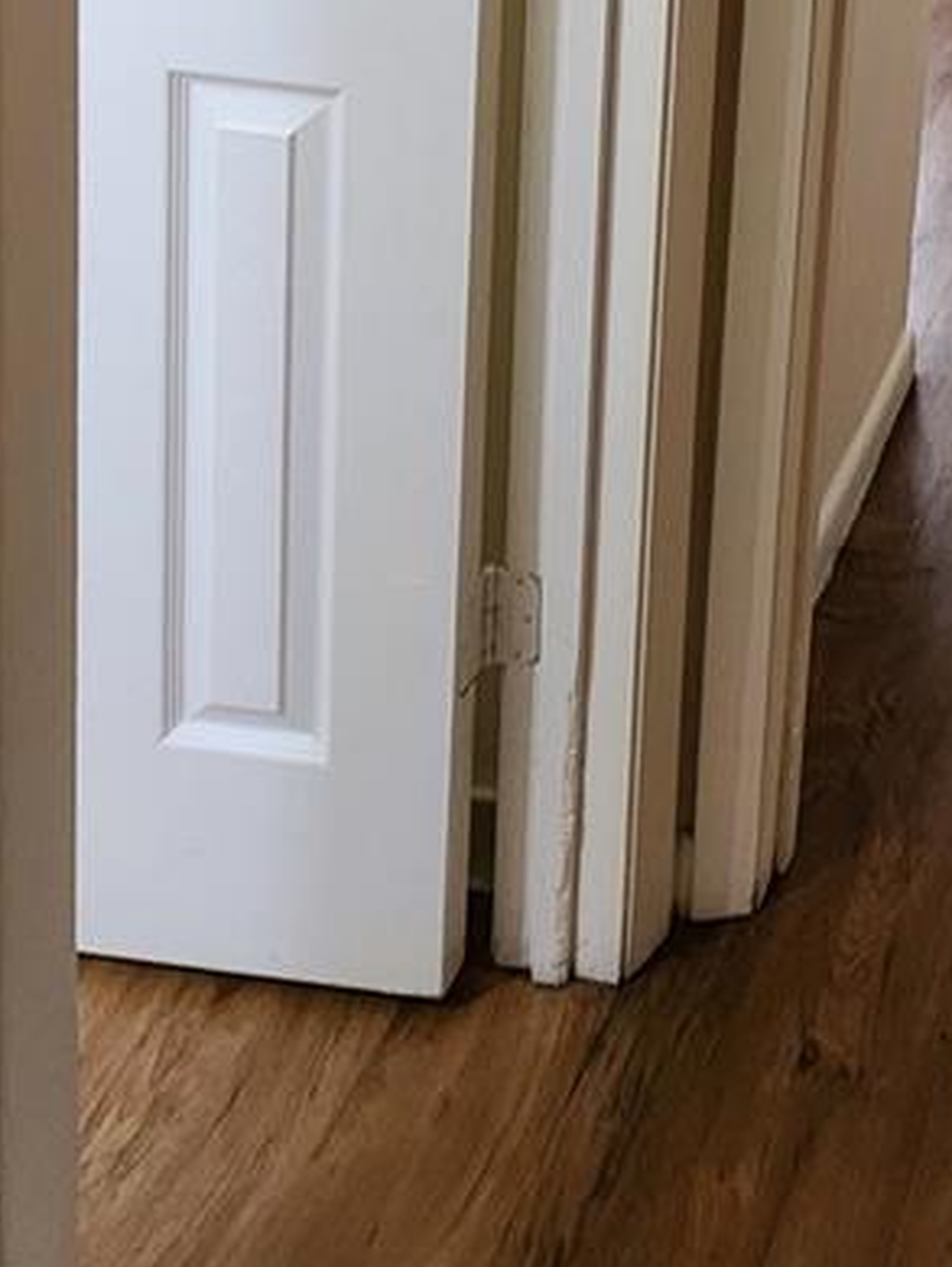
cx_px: 1251
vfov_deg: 34.1
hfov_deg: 29.0
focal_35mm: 40
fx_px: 1465
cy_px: -364
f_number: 2.2
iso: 320
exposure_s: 1/30
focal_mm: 2.2
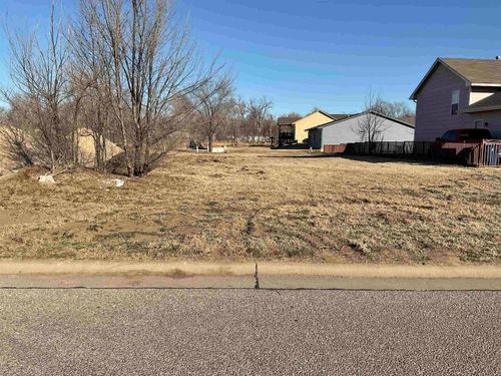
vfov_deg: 48.2
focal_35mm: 29
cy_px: 188
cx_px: 250
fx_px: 420
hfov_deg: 61.7
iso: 16
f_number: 1.8
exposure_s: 1/2058
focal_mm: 3
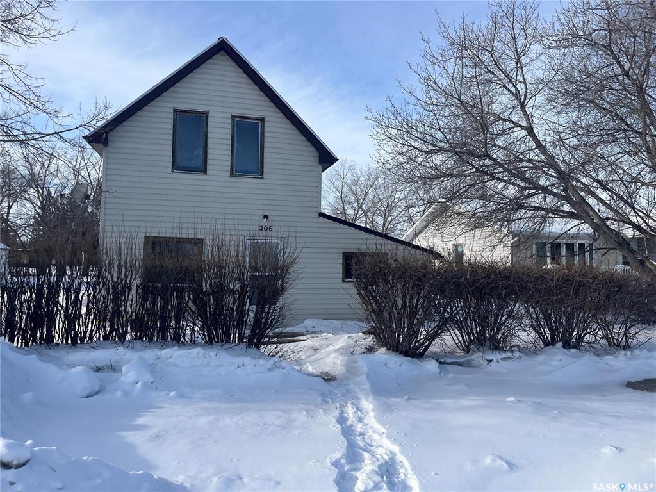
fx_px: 493
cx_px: 328
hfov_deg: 67.3
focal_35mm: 26
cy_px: 246
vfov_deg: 53.1
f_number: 1.6
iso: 50
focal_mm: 5.1
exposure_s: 1/4310
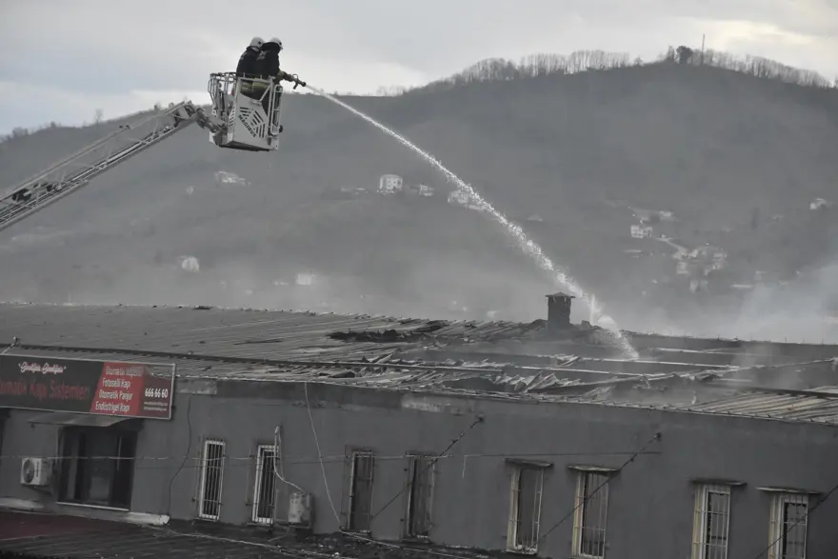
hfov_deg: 9.8
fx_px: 4889
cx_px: 419
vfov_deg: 6.5
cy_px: 280
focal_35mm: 210
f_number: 8
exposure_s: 1/1000
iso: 2500
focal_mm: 140
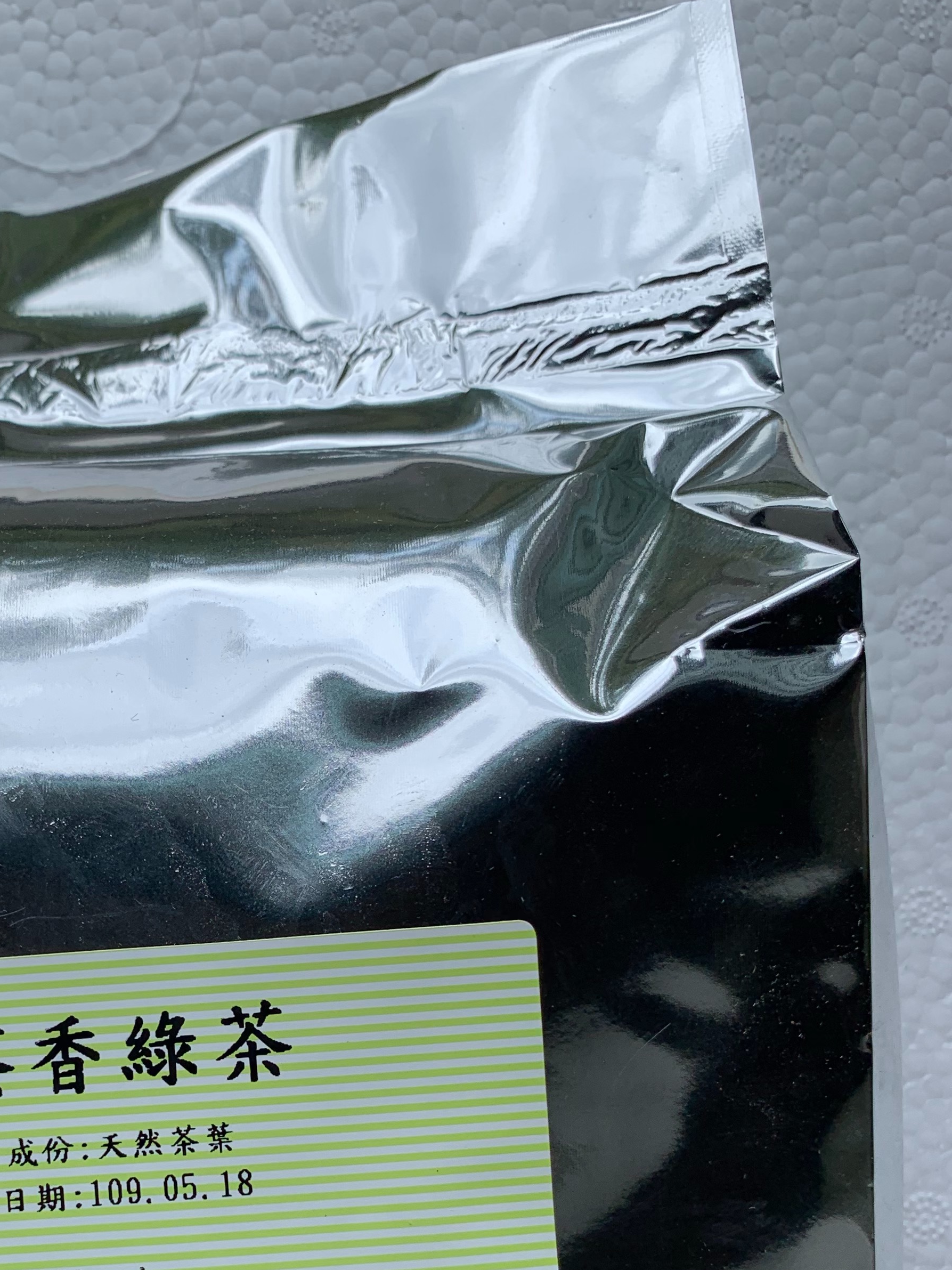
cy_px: 996
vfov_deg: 41.3
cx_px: 173
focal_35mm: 44
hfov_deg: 31.9
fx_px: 1614
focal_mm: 4.25
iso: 25
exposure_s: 1/981
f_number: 1.8
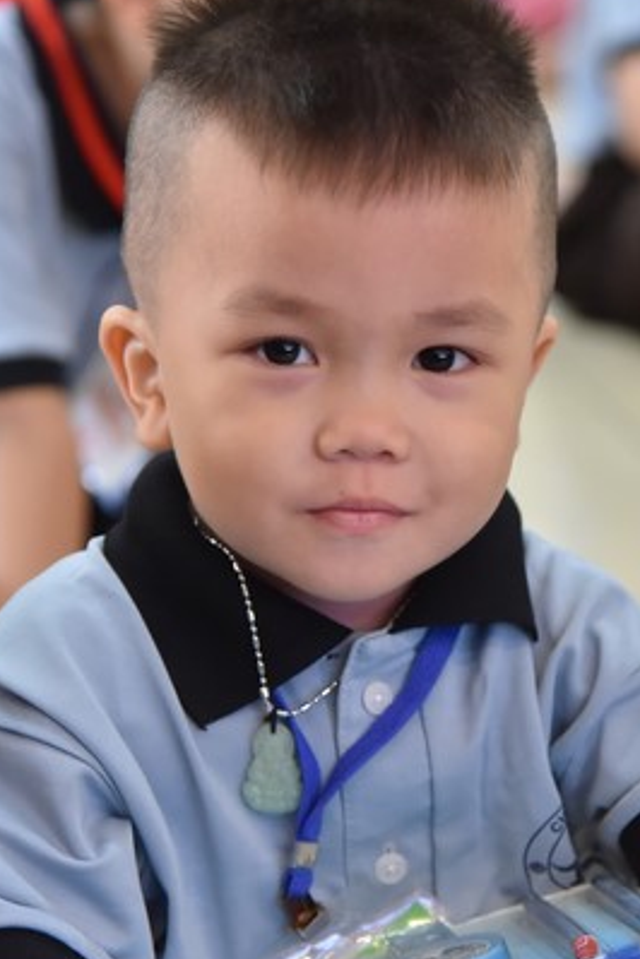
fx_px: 4000
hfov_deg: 9.1
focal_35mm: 150
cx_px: 395
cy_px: 591
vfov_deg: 13.7
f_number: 4.5
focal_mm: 92
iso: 2500
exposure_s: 1/125
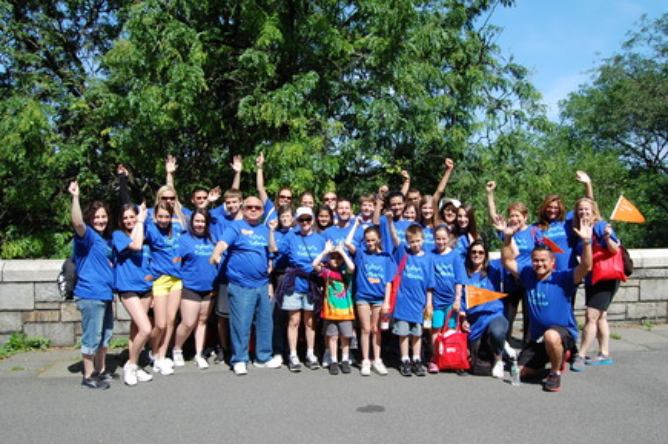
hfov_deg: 60.3
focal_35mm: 31
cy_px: 217
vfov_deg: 42.2
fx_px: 575
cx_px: 342
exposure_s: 1/250
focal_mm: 20
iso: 200
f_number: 8
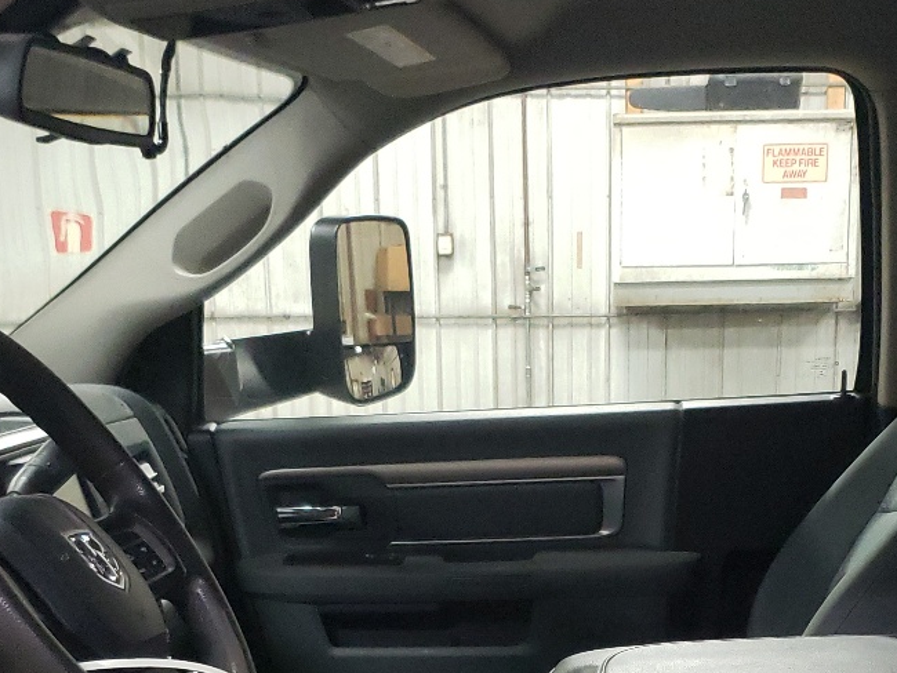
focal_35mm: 64
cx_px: 513
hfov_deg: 30.2
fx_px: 1659
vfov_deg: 21.5
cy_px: 779
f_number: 1.5
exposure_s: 1/30
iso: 443
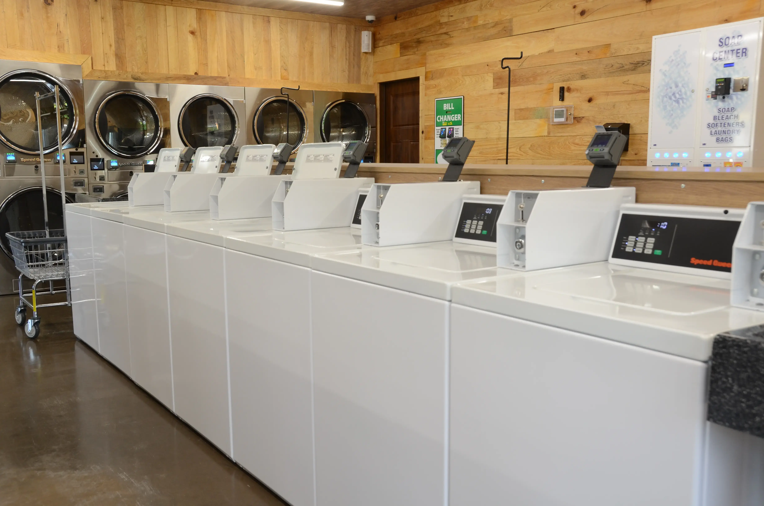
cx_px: 382
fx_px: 762
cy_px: 253
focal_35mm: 36
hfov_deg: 53.2
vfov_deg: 36.7
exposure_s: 1/25
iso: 400
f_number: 7.1
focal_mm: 24
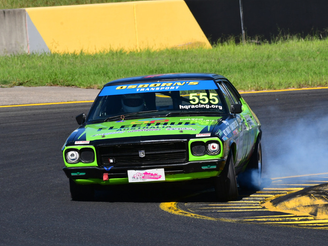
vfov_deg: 2.6
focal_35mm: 570
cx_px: 161
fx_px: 5402
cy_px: 123
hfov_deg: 3.5
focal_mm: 350
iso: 500
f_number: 13
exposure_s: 1/640
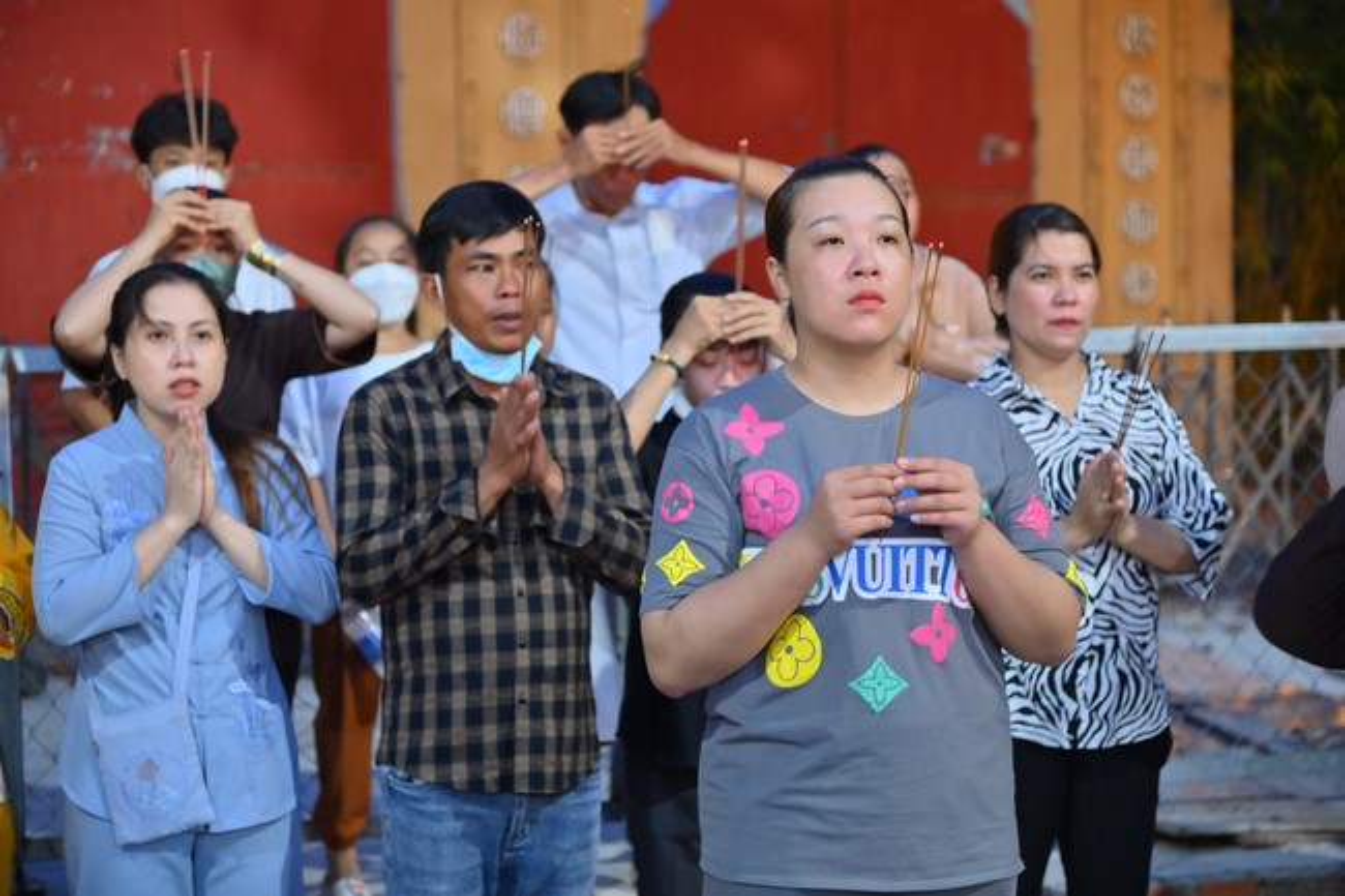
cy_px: 448
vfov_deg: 15.9
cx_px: 672
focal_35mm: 86
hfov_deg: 23.7
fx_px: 3212
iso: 2000
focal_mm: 86
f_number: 4
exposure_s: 1/50
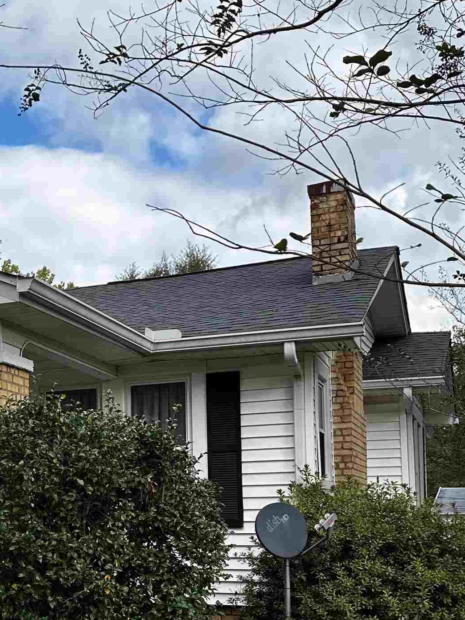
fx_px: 949
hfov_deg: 26.7
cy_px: 460
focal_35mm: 53
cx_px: 55
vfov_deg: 35.4
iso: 80
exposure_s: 1/1256
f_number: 1.78
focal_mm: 6.86
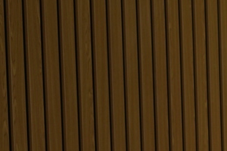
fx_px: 1437
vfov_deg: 5.9
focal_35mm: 228
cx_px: 570
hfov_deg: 8.2
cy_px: 295
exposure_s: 1/60
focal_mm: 44
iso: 400
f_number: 4
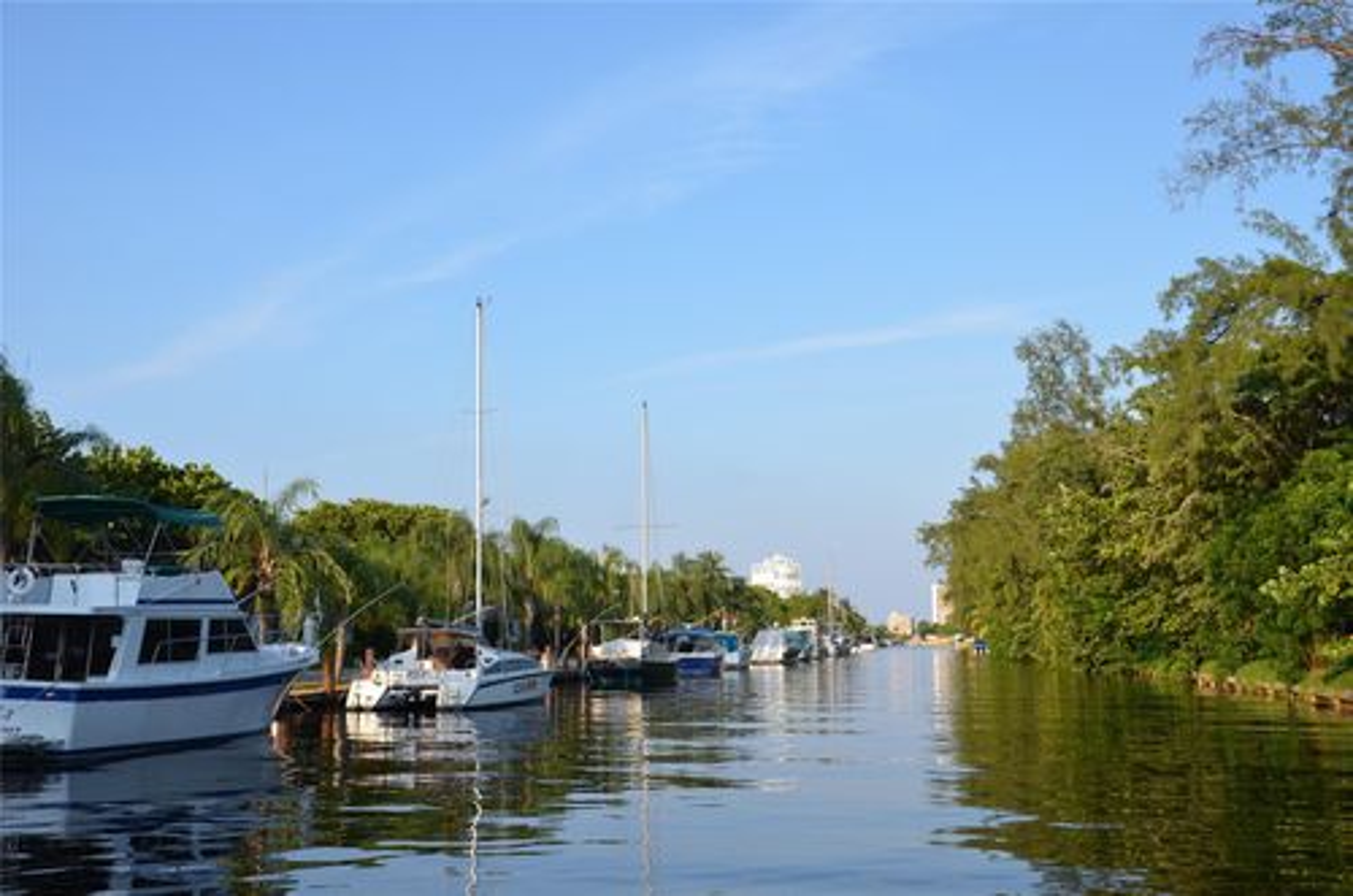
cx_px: 676
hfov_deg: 49.6
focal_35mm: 39
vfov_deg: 34.1
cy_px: 448
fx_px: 1462
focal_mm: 26
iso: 140
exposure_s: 1/250
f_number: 8
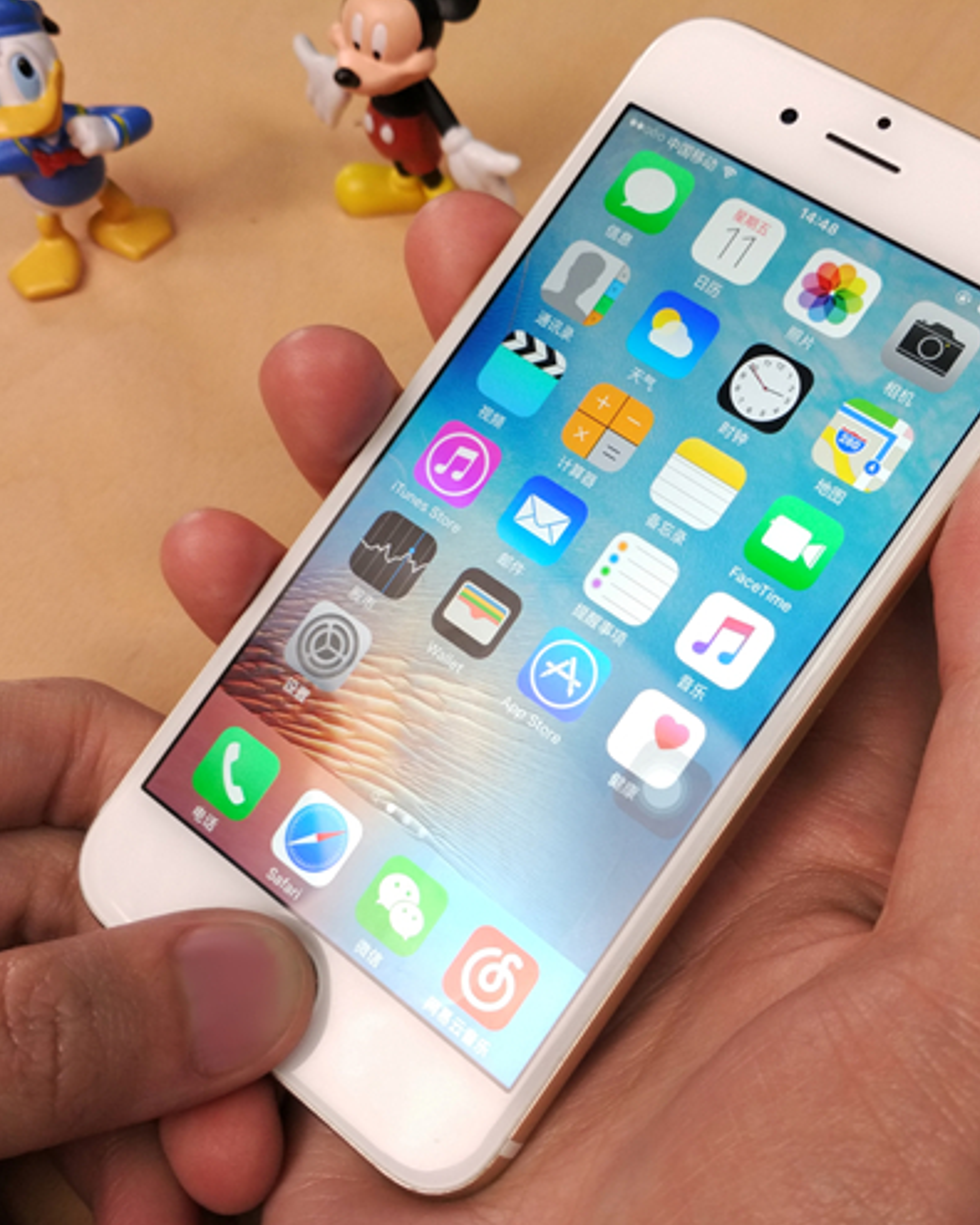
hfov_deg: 37.2
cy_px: 608
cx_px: 572
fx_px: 1451
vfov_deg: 45.8
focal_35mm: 40
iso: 166
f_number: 2
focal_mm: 4.12
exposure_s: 1/50
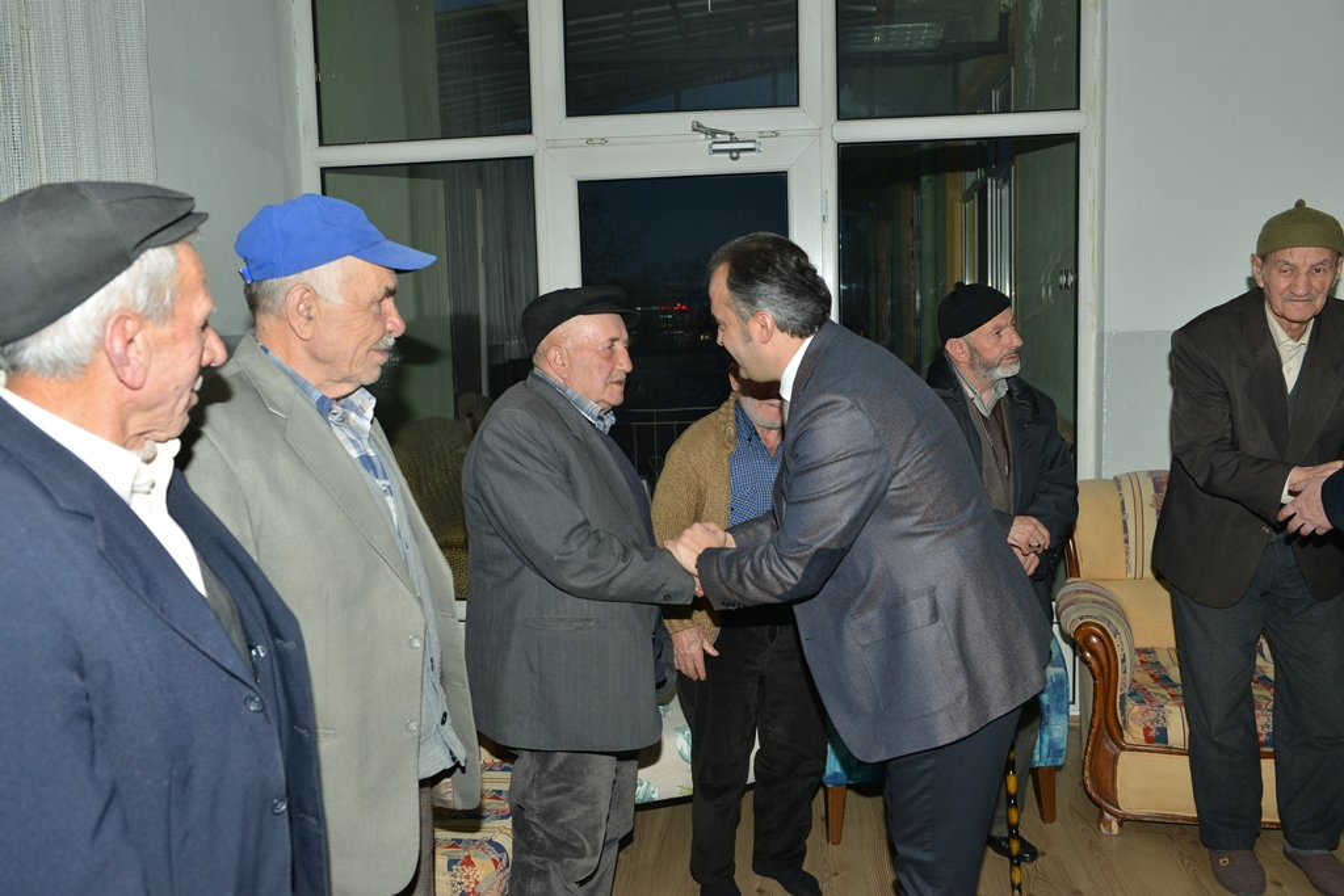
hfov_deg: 58.7
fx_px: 1195
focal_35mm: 32
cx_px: 672
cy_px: 448
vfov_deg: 41.1
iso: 640
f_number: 6.3
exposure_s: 1/100
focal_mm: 32
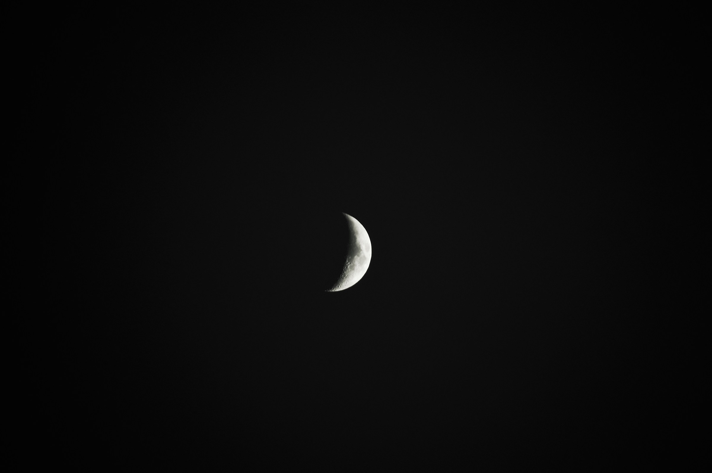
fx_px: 8891
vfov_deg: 3.0
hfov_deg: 4.6
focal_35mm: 450
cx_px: 356
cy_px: 236
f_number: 5.6
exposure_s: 1/125
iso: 640
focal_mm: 300
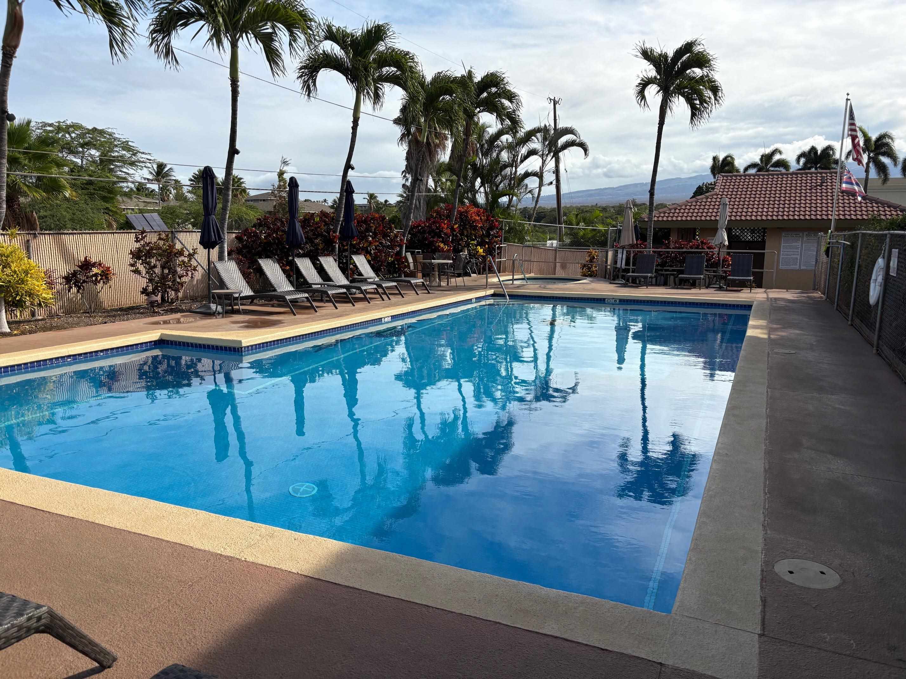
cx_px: 453
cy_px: 340
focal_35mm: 26
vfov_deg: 53.1
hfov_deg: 67.3
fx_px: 680
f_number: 1.6
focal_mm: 5.96
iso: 50
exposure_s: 1/4065
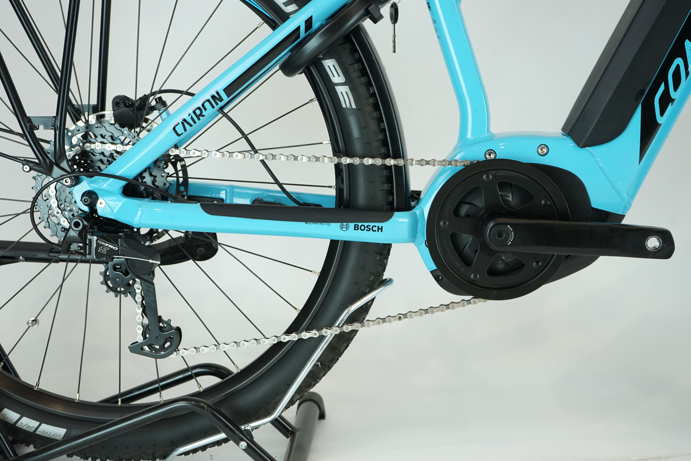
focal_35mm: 55
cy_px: 230
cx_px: 346
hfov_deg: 36.2
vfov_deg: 24.6
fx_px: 1056
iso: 1250
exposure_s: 1/200
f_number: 6.3
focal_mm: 55
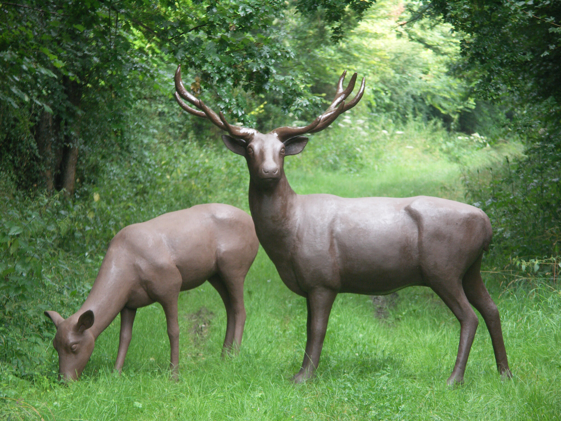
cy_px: 210
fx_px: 3047
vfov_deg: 7.9
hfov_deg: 10.5
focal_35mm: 188
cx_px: 280
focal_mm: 48.4
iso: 160
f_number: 3.5
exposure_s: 1/80
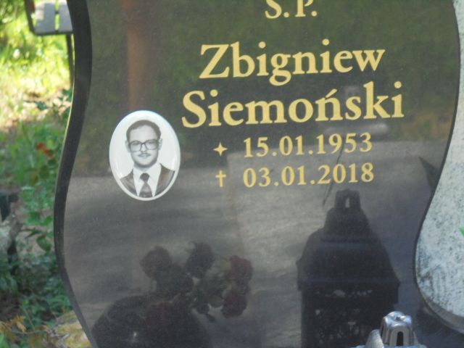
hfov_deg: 16.1
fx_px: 1635
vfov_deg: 12.1
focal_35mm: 122
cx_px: 232
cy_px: 174
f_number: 5.6
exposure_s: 1/125
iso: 200
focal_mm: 21.8
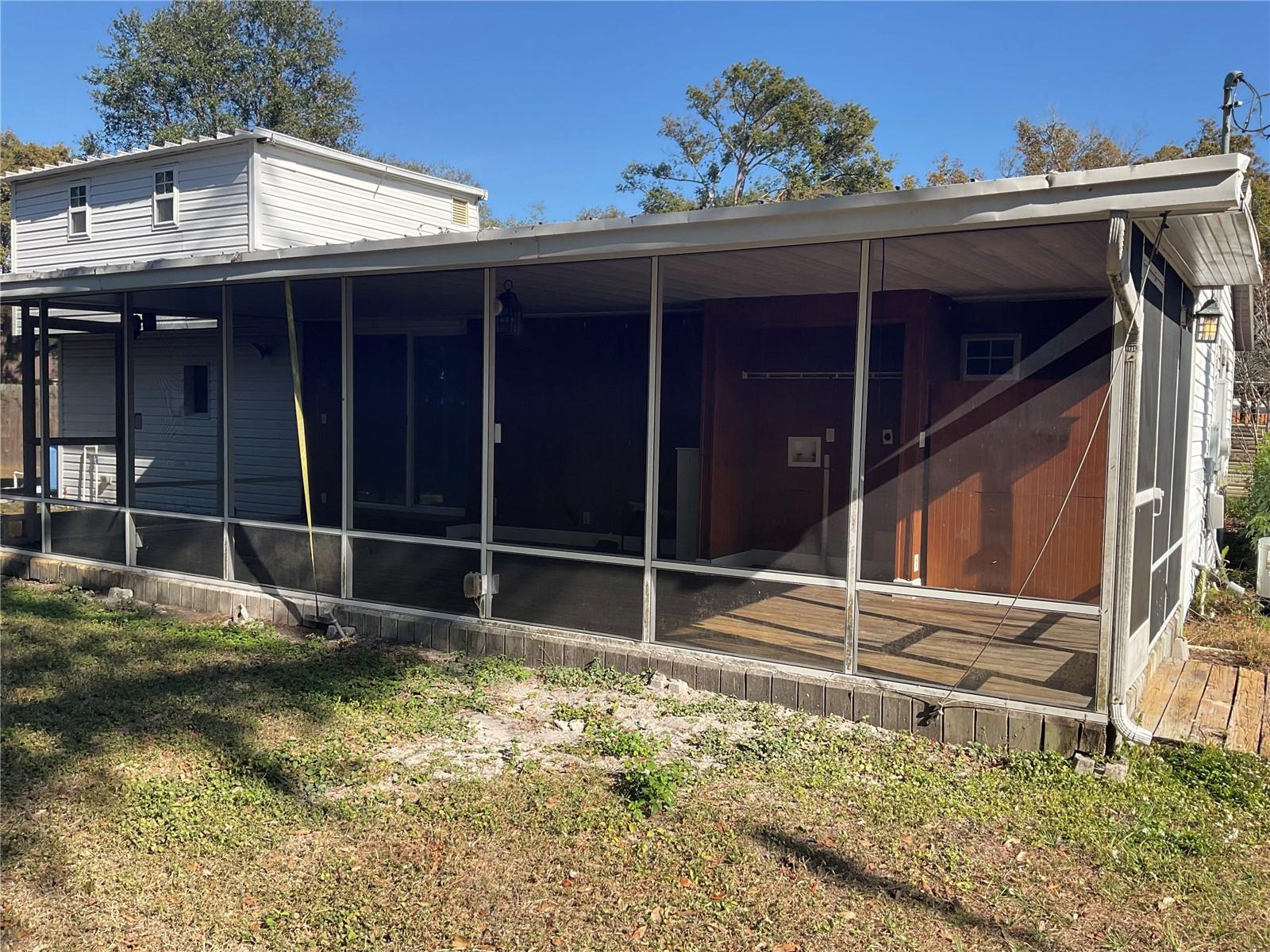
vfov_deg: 48.2
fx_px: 1064
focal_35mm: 29
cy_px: 476
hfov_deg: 61.7
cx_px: 635
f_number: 1.8
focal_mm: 3
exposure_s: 1/929
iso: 16
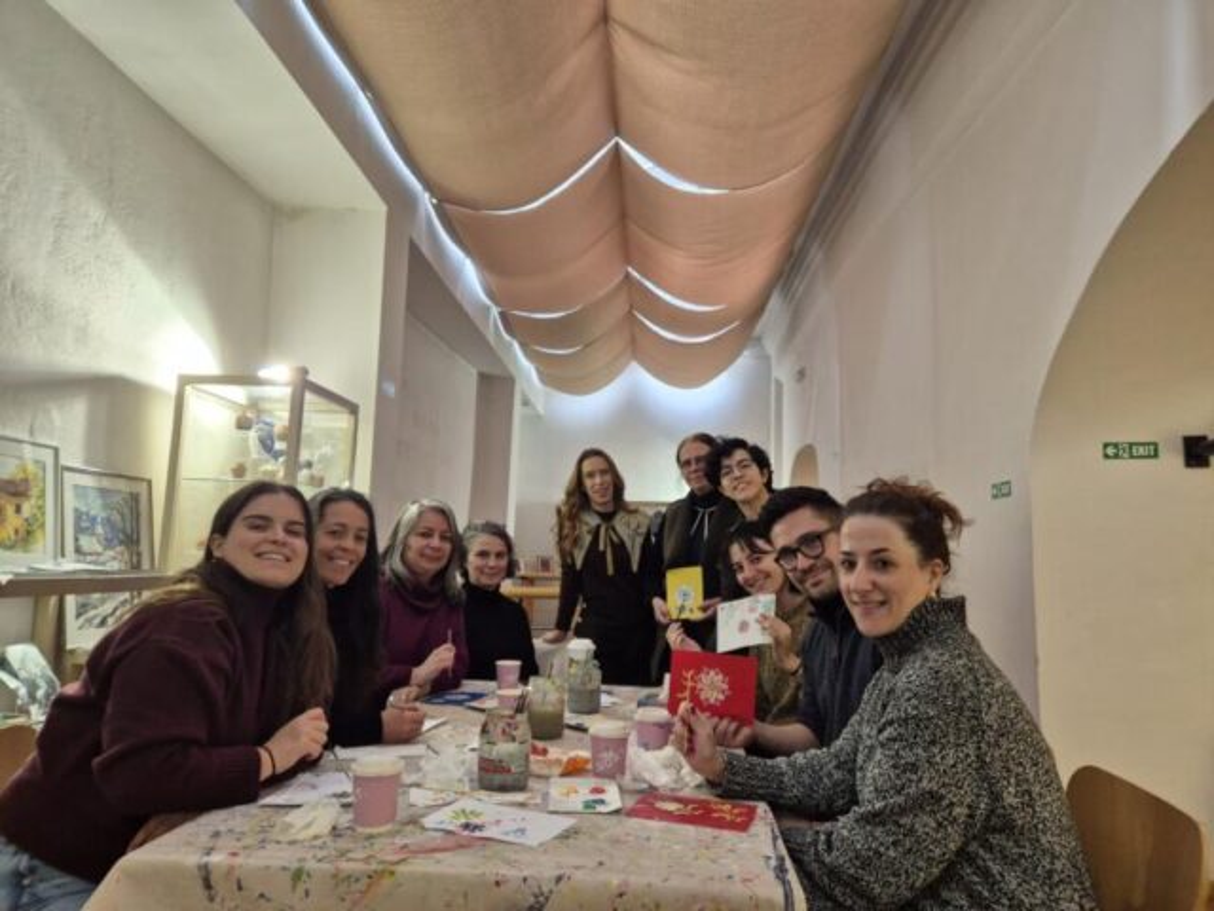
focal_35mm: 23
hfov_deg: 73.9
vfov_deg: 58.9
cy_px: 456
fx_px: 807
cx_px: 607
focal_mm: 5.4
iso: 250
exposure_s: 1/100
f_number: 1.8
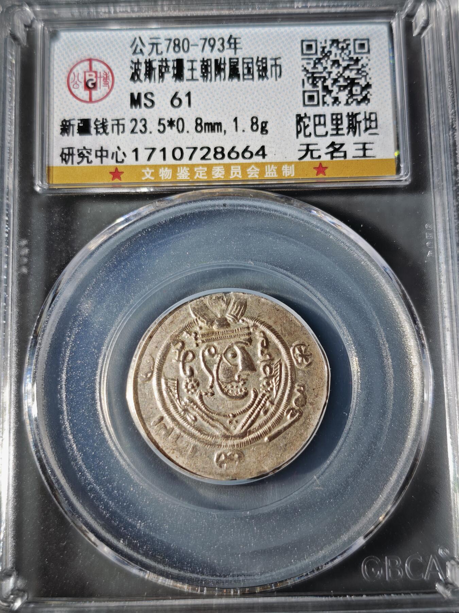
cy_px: 306
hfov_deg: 29.1
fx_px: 884
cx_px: 230
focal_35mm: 50
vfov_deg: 38.2
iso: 50
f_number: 1.63
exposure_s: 1/103
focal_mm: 5.85
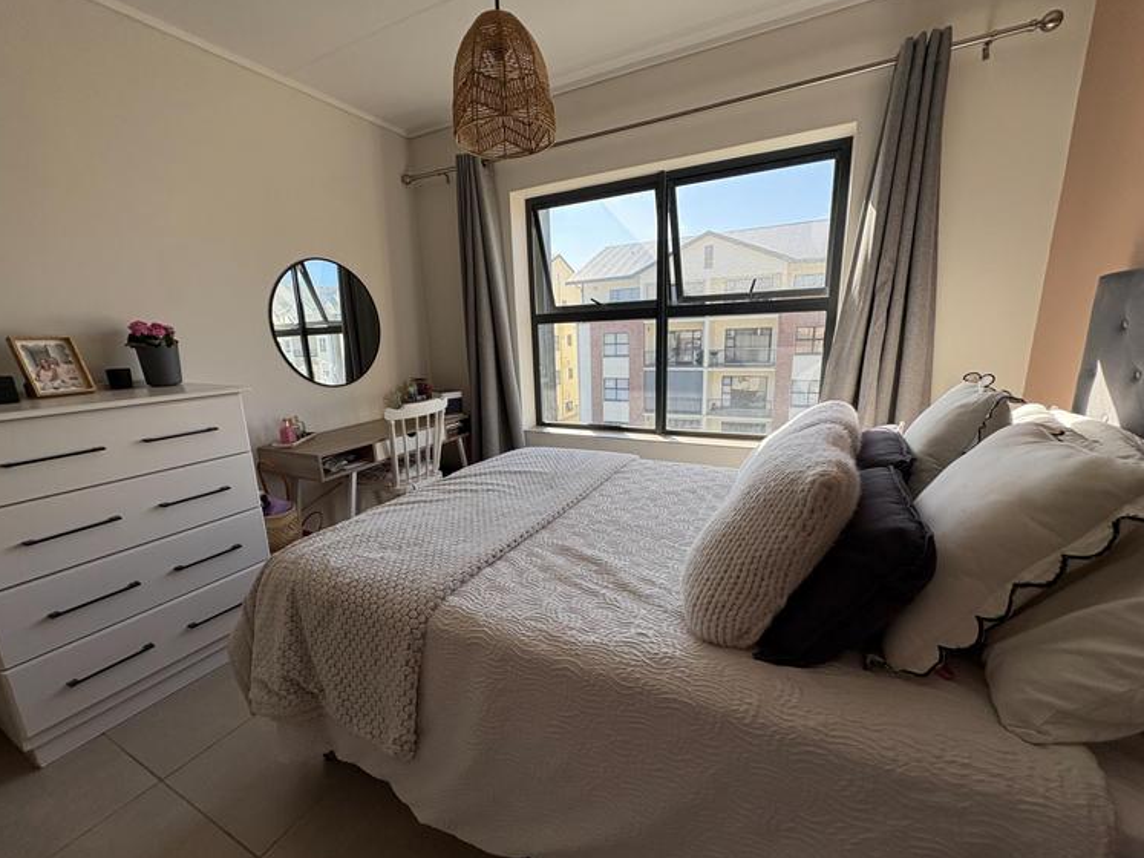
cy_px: 452
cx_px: 556
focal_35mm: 15
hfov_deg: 98.2
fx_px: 496
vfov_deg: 81.7
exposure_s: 1/440
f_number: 2.2
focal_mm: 2.22
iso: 50
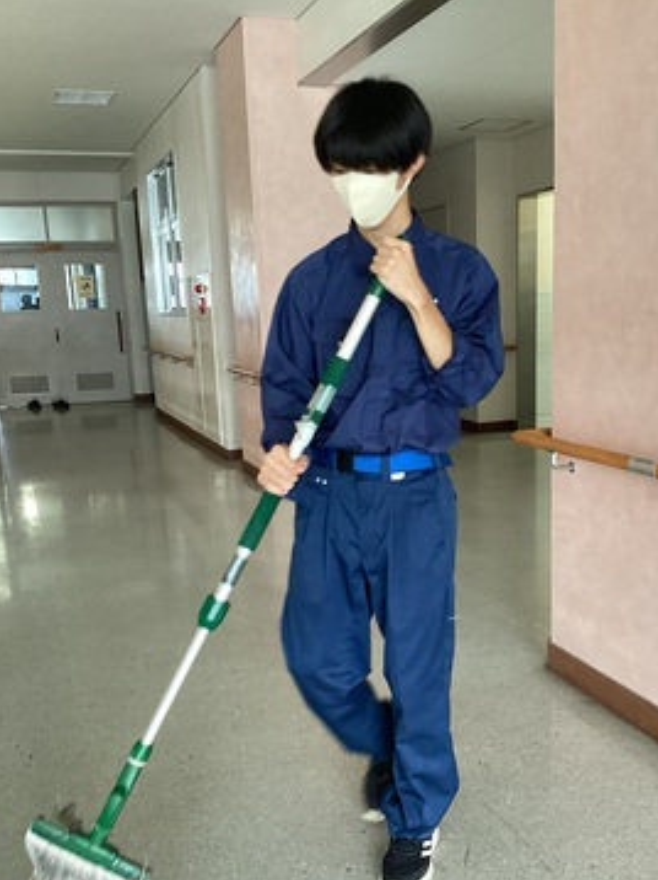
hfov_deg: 38.5
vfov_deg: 50.0
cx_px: 385
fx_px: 939
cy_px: 503
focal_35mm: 37
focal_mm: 3.3
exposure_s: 1/60
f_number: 2.4
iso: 160
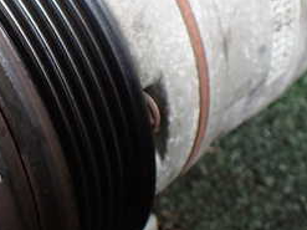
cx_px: -4
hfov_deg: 25.3
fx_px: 647
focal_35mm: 73
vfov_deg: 20.1
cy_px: 68
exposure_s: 1/100
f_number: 2.3
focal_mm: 5.4
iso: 800
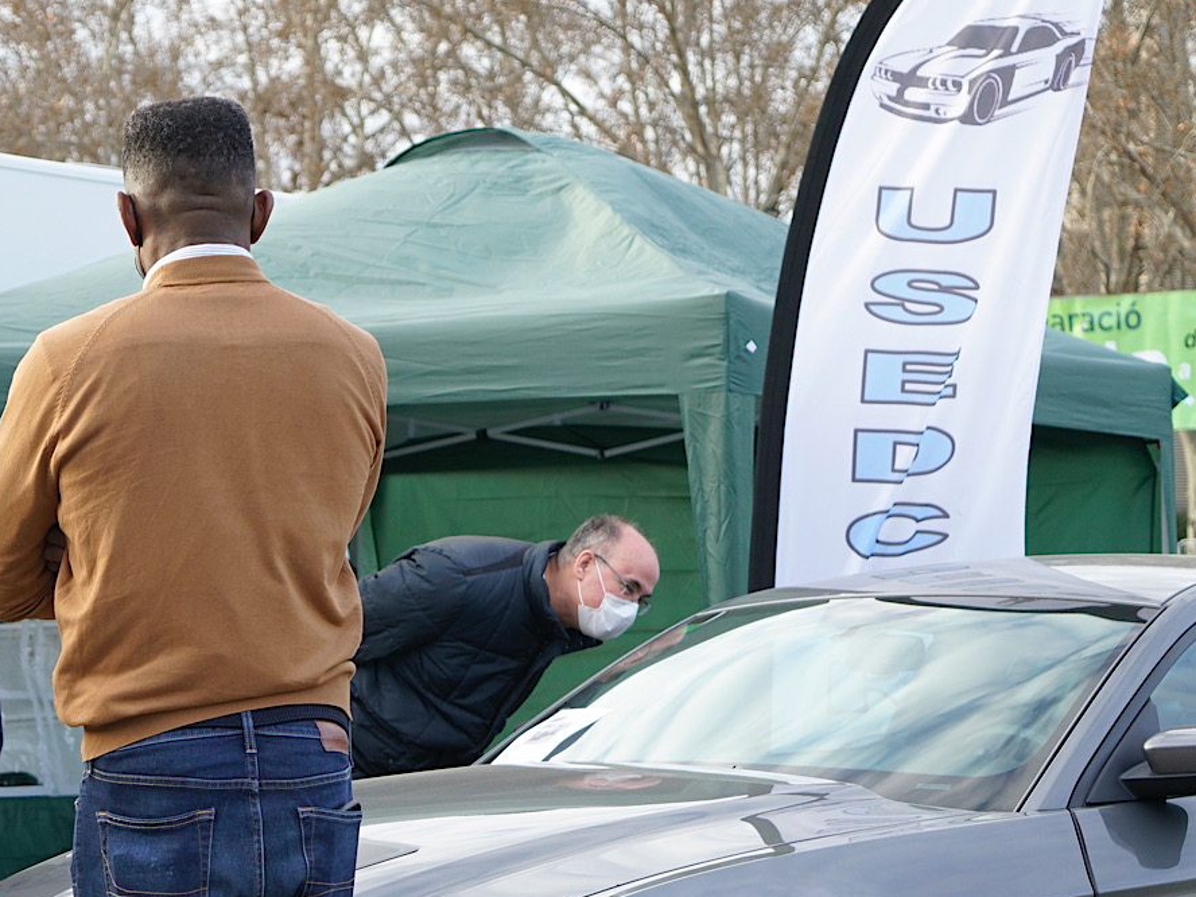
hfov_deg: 19.1
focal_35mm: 102
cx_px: 283
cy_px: 852
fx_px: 3524
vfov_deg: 14.3
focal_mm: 46
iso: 640
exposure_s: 1/640
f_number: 4
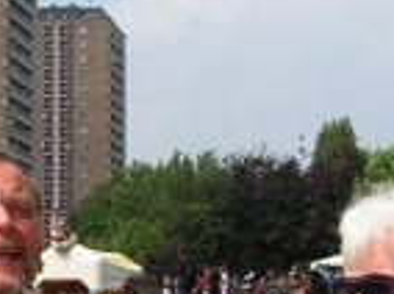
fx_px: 1523
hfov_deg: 14.5
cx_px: -17
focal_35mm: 134
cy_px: 232
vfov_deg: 11.0
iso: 50
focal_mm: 6.3
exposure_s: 1/500
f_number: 5.6
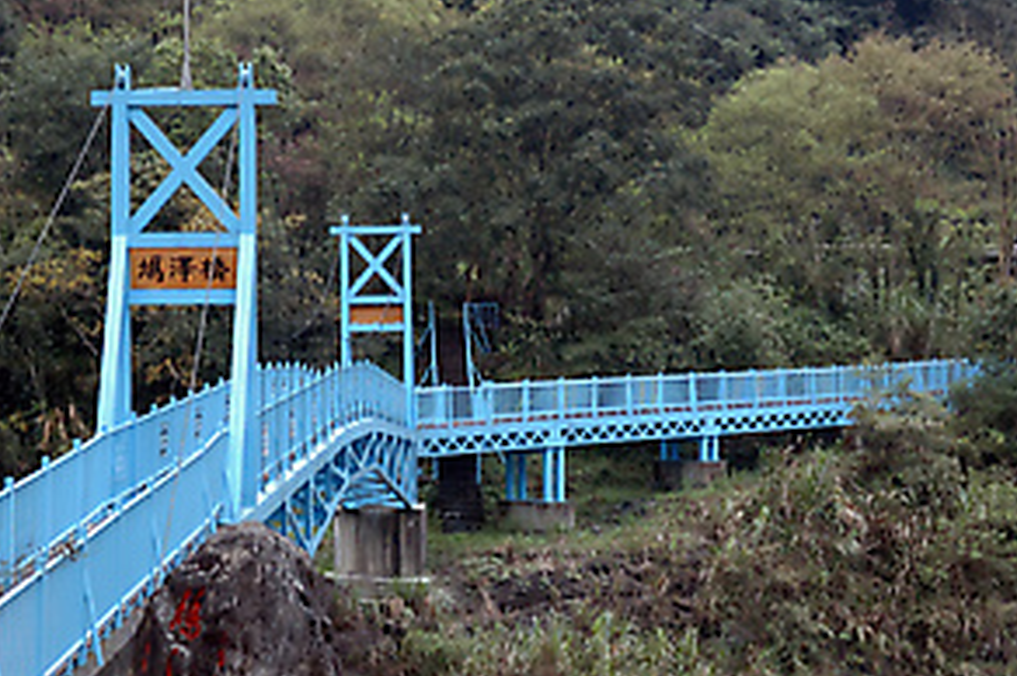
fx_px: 2088
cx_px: 481
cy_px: 347
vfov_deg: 18.4
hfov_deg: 27.4
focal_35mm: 74
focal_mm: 24
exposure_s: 1/8
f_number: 5.6
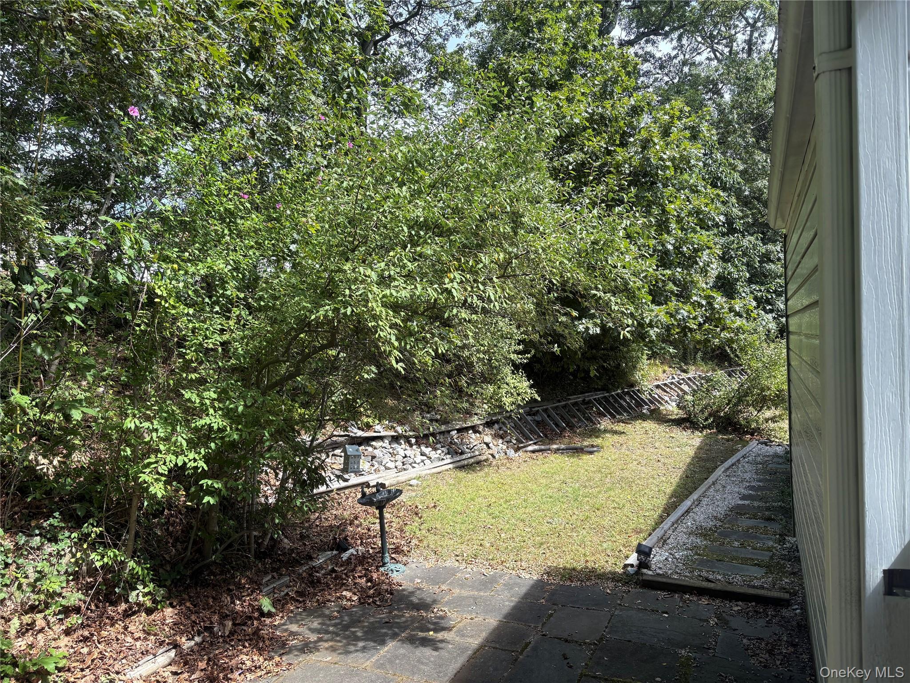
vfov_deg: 53.1
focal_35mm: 26
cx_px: 455
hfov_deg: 67.3
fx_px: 683
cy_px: 342
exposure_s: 1/647
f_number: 1.6
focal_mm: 5.96
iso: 50
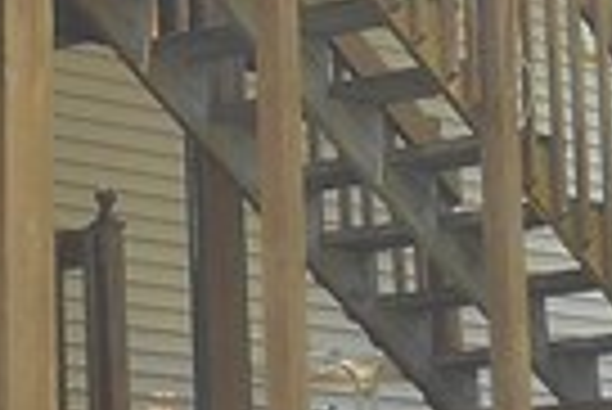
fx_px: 4135
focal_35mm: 243
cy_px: -5
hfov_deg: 8.5
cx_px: 198
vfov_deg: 5.7
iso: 80
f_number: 3.6
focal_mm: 5.5
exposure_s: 1/80
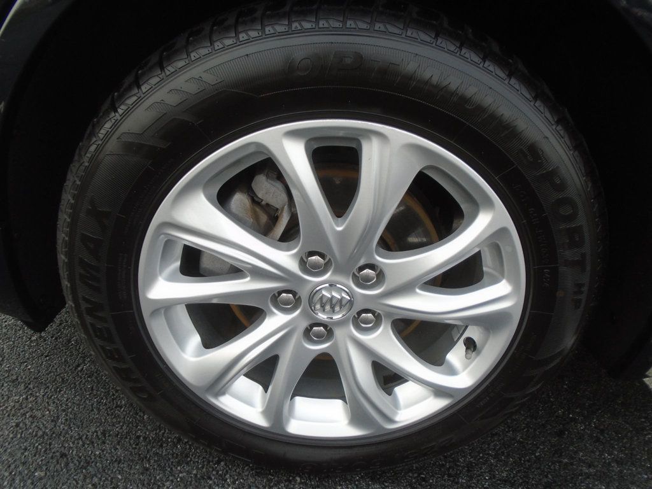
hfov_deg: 67.3
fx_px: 490
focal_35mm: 26
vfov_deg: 53.1
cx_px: 326
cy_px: 244
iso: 100
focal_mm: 4.6
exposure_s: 1/200
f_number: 3.2
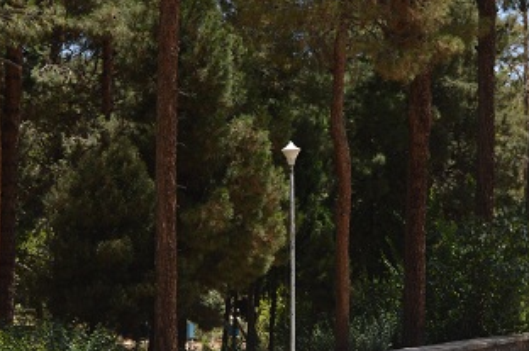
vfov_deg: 13.6
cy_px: 202
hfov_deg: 20.4
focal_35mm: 100
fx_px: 1467
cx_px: 281
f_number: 8
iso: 100
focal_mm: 32
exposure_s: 1/200
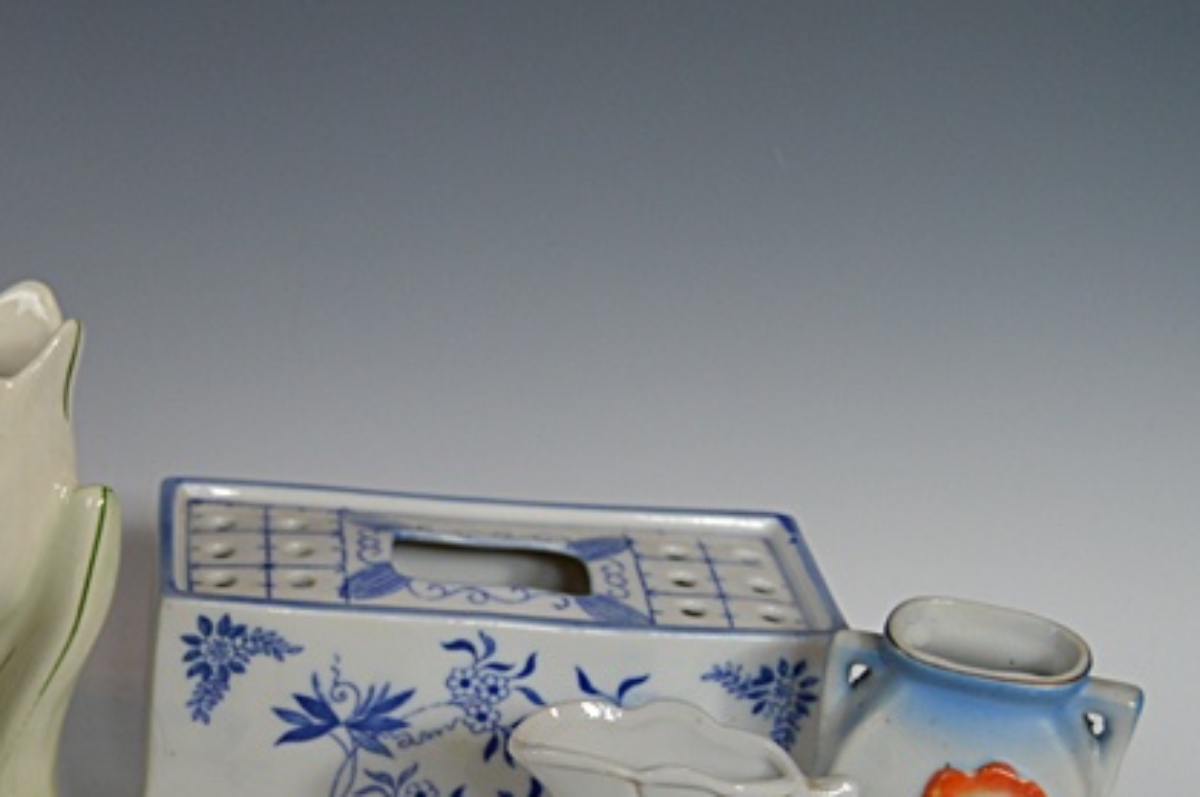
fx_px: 2397
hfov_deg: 26.8
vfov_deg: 18.9
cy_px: 493
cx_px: 37
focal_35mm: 72
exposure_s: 1/80
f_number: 4.5
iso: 400
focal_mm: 20
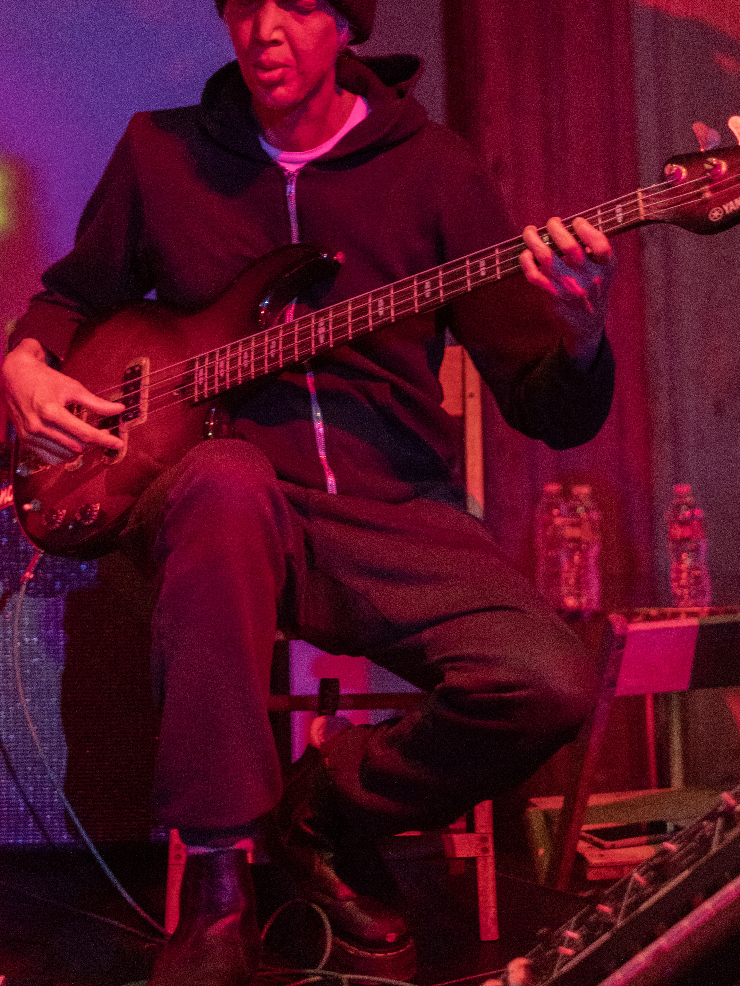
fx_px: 1881
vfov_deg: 29.3
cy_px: 376
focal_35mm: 66
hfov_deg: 22.2
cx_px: 404
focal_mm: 35
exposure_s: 1/125
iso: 3200
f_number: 1.4
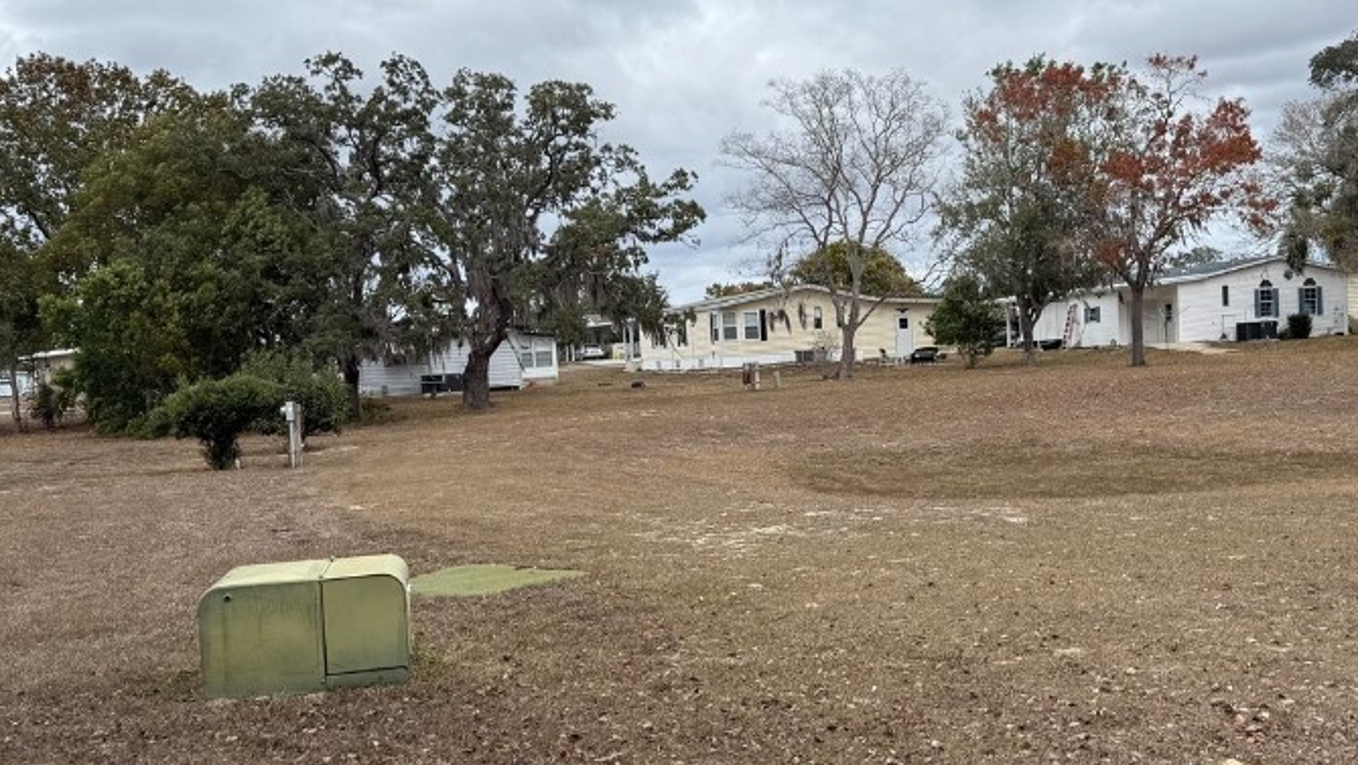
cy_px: 406
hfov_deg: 50.0
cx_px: 848
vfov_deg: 29.7
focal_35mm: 40
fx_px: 1441
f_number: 1.78
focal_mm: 6.76
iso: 80
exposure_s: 1/3145
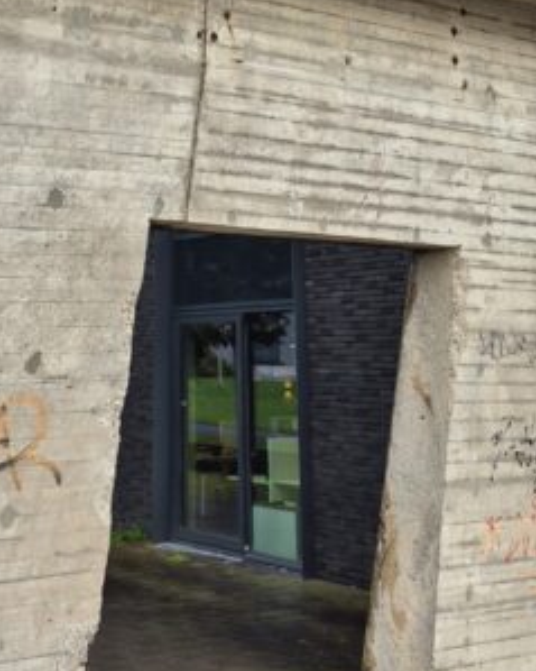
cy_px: -96
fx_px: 1190
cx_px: 170
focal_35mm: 60
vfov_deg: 28.2
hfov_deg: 25.2
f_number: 1.8
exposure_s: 1/193
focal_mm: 5.4
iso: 25
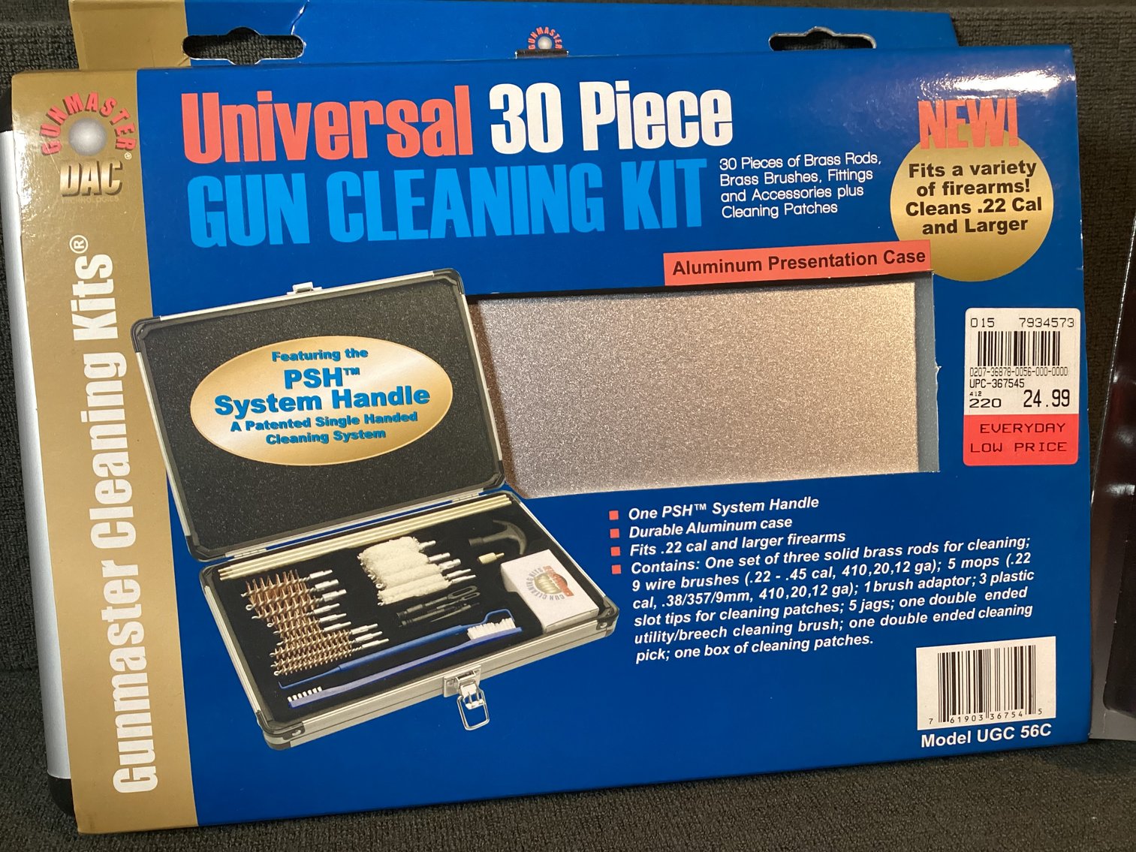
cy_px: 426
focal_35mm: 31
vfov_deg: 45.4
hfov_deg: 58.3
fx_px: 1017
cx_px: 568
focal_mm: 3.3
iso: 200
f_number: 2.4
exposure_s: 1/60
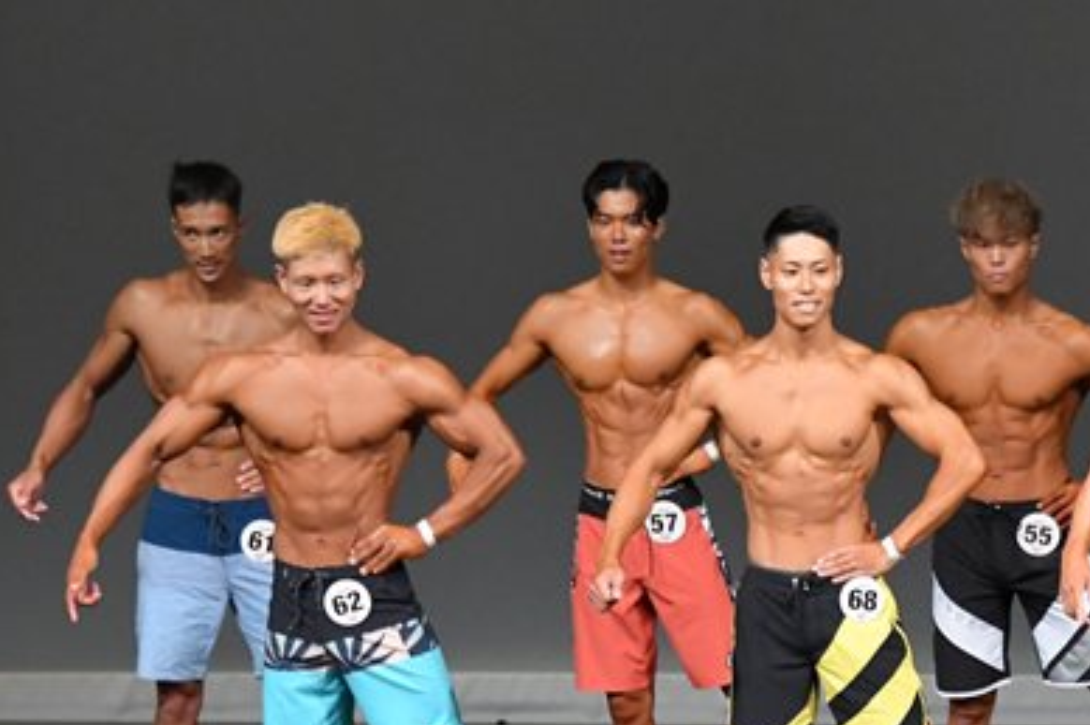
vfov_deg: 3.4
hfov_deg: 5.1
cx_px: 1016
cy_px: 655
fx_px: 12222
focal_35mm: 404
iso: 4000
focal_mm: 135
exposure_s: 1/400
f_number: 5.6
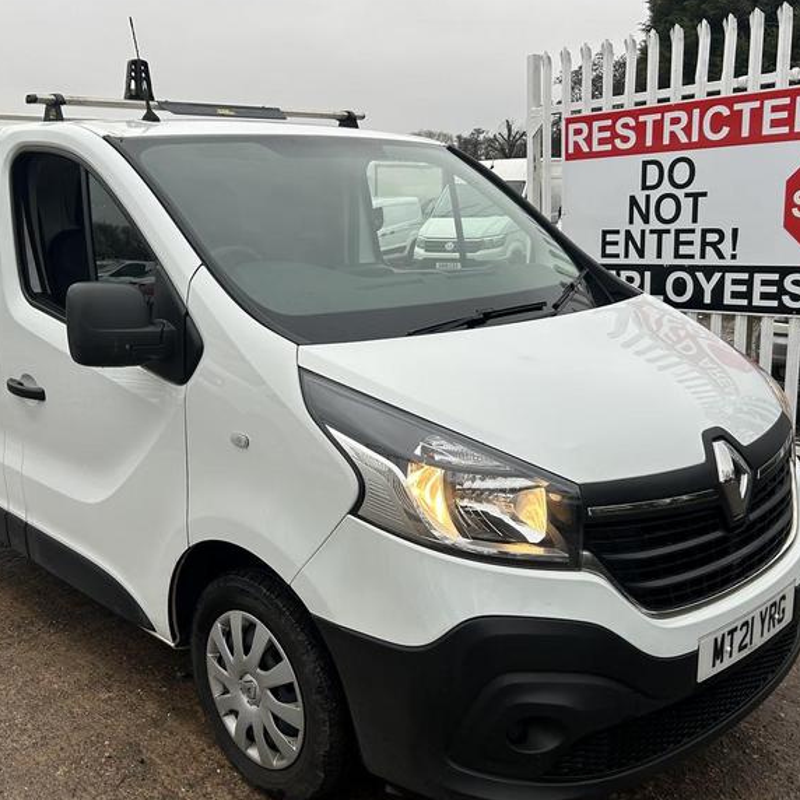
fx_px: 941
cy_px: 431
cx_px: 283
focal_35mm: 36
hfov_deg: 45.5
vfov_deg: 46.0
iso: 40
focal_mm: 5.7
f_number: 1.5
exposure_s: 1/176
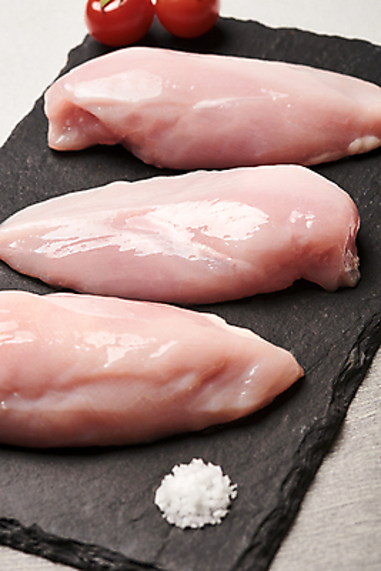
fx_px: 1665
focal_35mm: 105
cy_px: 286
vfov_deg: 19.4
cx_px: 190
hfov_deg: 13.1
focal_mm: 105
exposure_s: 1/125
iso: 100
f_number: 11
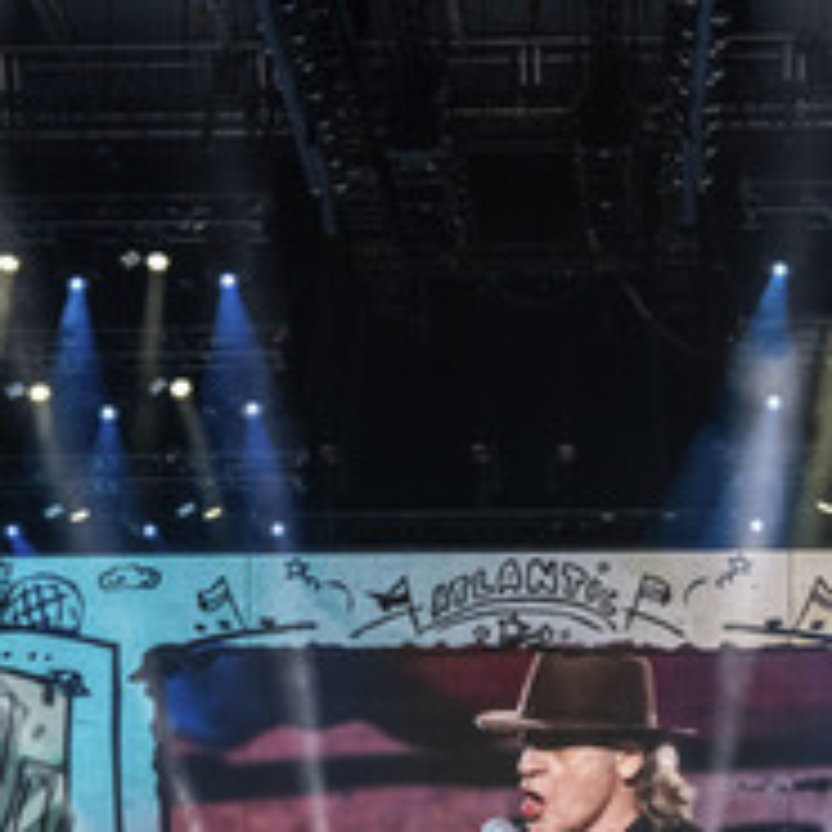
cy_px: 549
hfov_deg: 19.4
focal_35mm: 89
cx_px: 551
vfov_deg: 19.5
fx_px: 2420
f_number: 3.5
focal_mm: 43
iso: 1600
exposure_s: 1/250
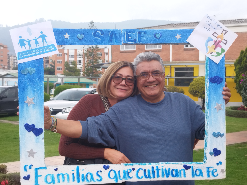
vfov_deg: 56.8
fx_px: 171
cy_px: 92
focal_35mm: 24
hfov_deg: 71.6
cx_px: 124
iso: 50
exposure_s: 1/288
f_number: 1.89
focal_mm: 5.89
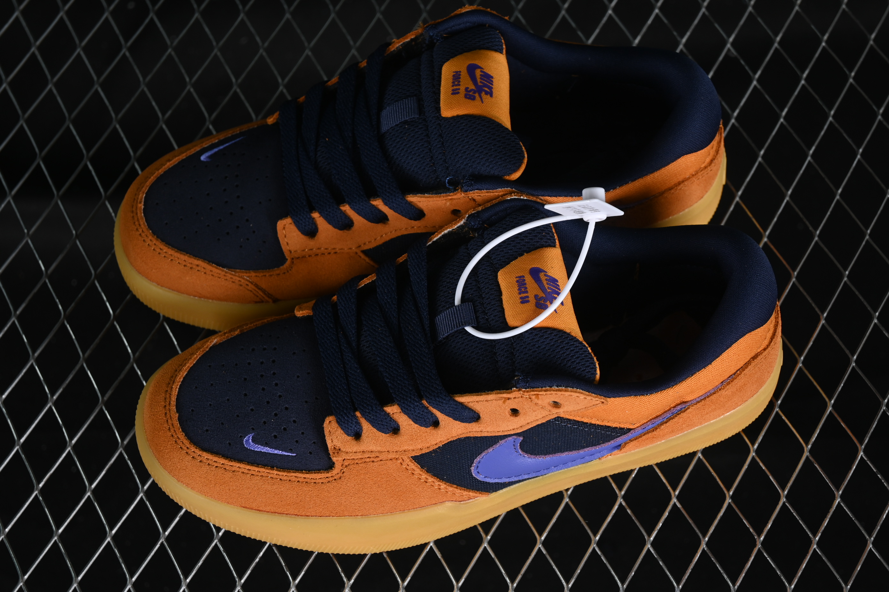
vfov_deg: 18.2
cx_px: 444
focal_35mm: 75
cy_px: 296
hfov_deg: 27.0
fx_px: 1852
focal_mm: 50
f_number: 6.3
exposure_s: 1/60
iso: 160
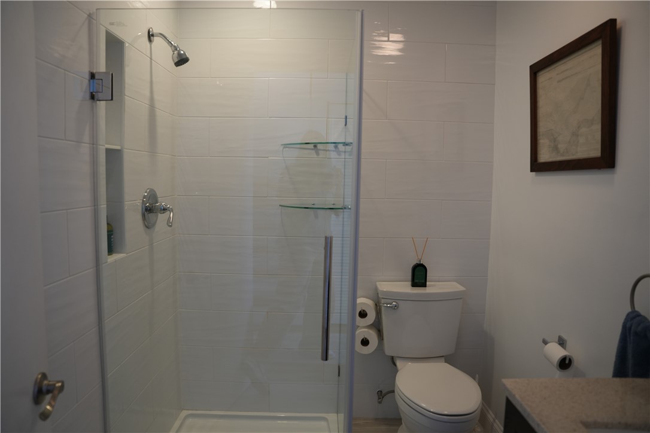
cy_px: 216
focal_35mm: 24
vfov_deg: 53.1
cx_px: 325
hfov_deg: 73.7
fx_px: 433
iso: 640
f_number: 4
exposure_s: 1/160
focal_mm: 24
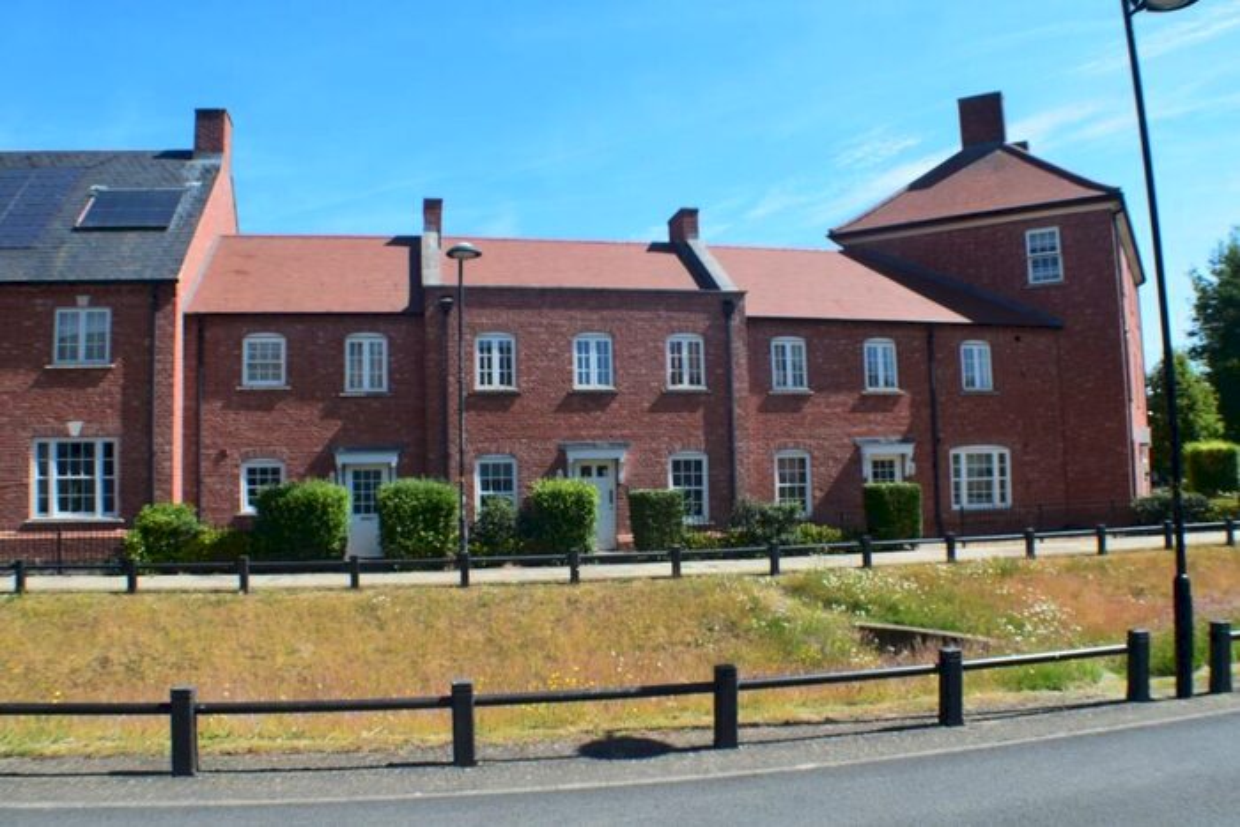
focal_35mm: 36
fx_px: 1240
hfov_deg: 53.1
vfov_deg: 36.9
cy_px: 414
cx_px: 620
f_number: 10
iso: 400
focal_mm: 24
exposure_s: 1/320
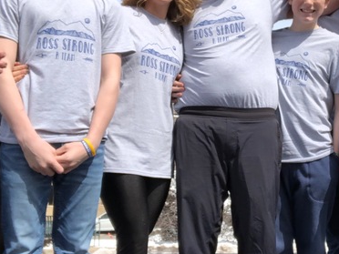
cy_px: 101
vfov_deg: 23.6
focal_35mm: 62
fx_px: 607
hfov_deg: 30.8
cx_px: 239
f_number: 2.2
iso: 20
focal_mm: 2.87
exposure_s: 1/1222
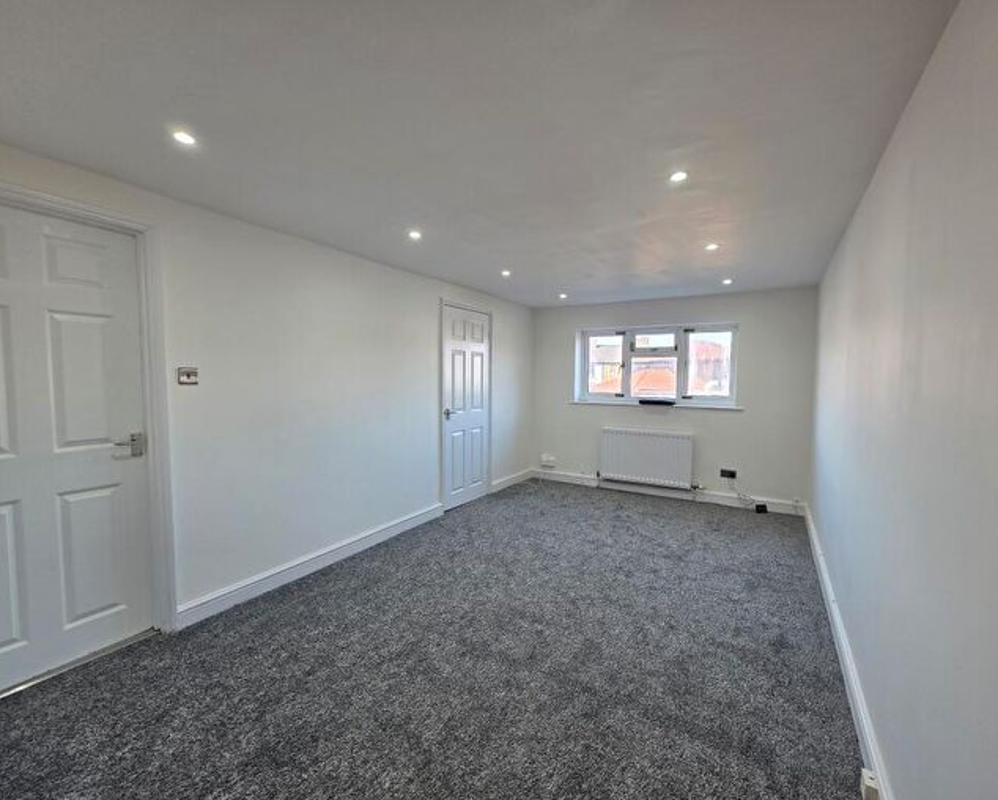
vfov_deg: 88.0
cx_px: 523
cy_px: 396
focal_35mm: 14
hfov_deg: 100.6
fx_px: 414
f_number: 1.9
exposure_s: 1/100
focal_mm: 2.2
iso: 80
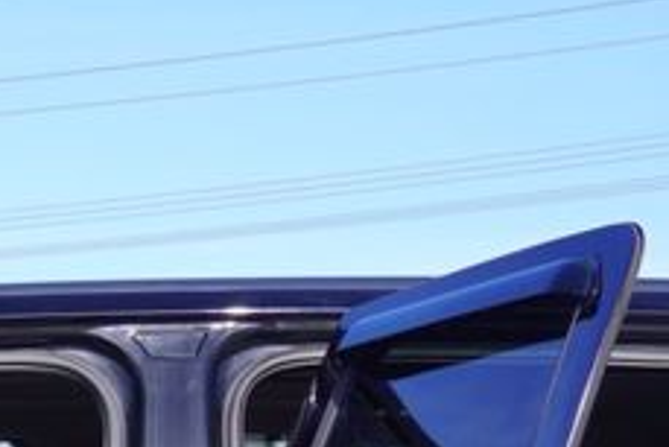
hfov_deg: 9.6
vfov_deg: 6.4
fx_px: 3872
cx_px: -351
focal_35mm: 208
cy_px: 982
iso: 100
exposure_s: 1/100
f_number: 9
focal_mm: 31
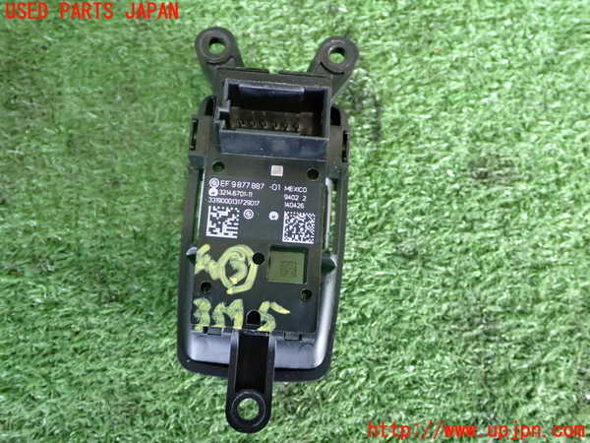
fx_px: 699
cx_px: 295
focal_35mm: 41
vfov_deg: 35.1
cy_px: 222
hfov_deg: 45.8
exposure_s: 1/40
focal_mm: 7.31
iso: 800
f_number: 2.8
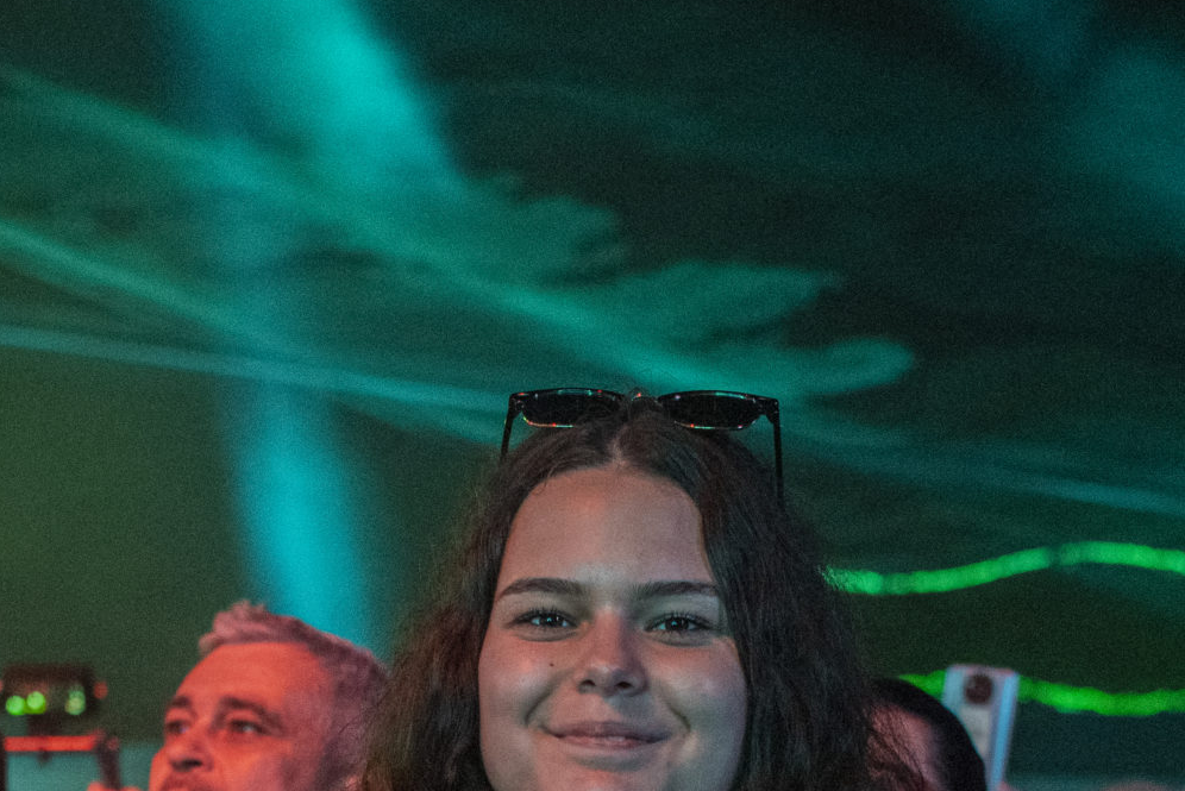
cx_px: 585
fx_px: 2964
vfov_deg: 14.6
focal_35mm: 90
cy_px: 999
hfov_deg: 22.6
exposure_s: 1/200
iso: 2000
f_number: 2.8
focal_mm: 35
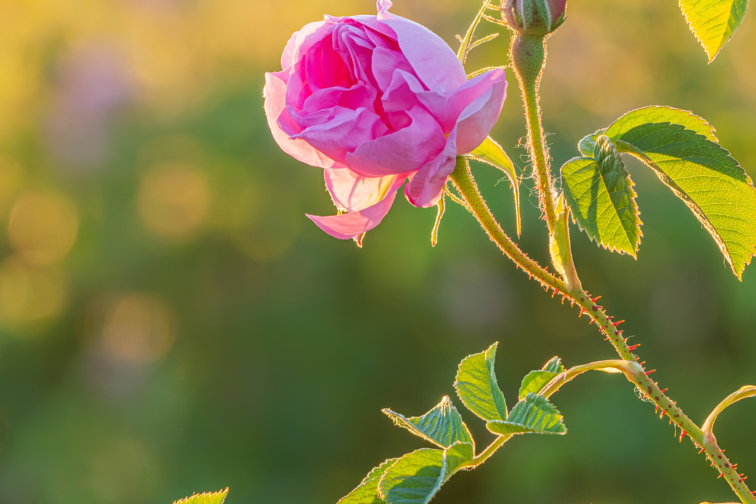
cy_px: 242
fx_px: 12704
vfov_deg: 2.3
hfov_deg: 3.4
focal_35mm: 605
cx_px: 496
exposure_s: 1/50
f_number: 11
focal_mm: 300
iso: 320
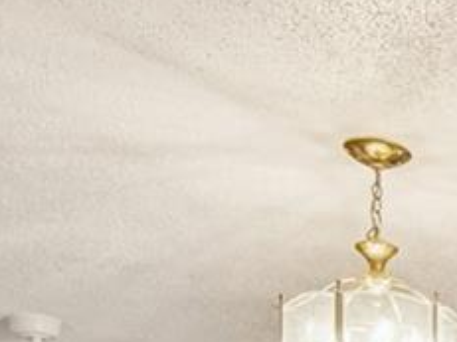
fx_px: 1320
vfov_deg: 13.3
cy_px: 617
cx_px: 916
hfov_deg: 15.6
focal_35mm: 100
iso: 100
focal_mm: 10
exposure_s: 1
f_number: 7.1
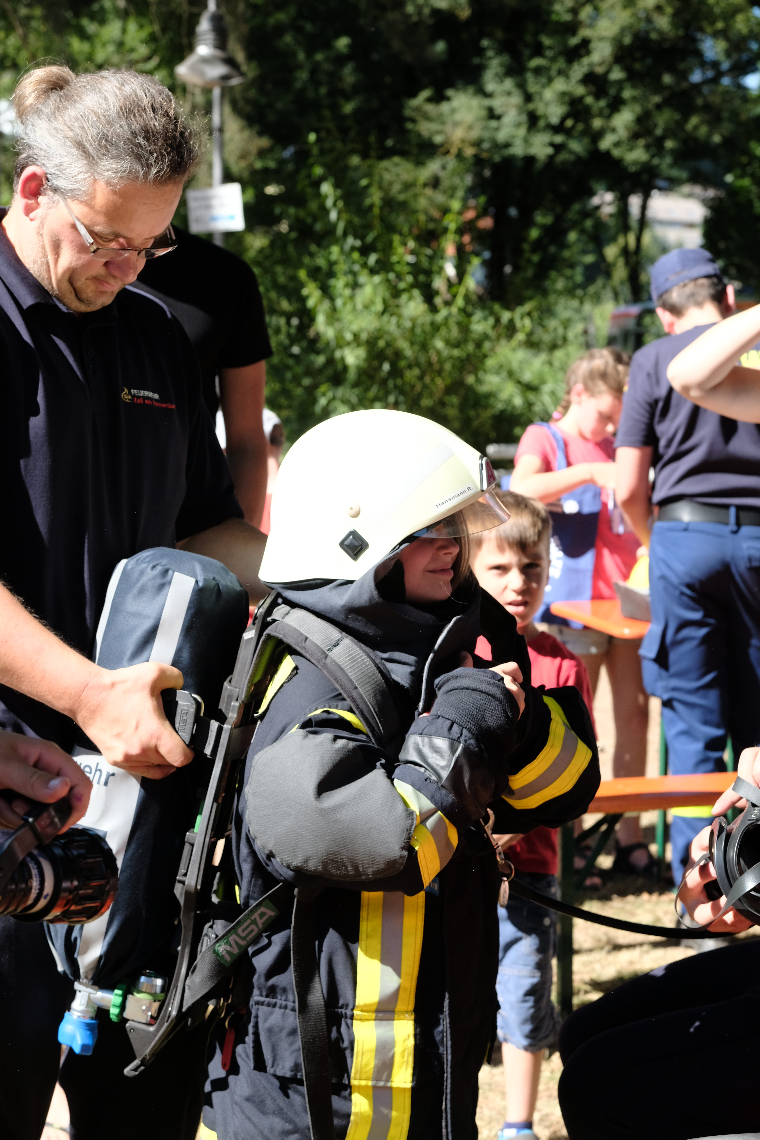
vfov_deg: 24.2
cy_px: 570
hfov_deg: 16.3
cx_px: 380
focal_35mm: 84
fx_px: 2660
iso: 400
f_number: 5.6
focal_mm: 56.3
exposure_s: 1/340
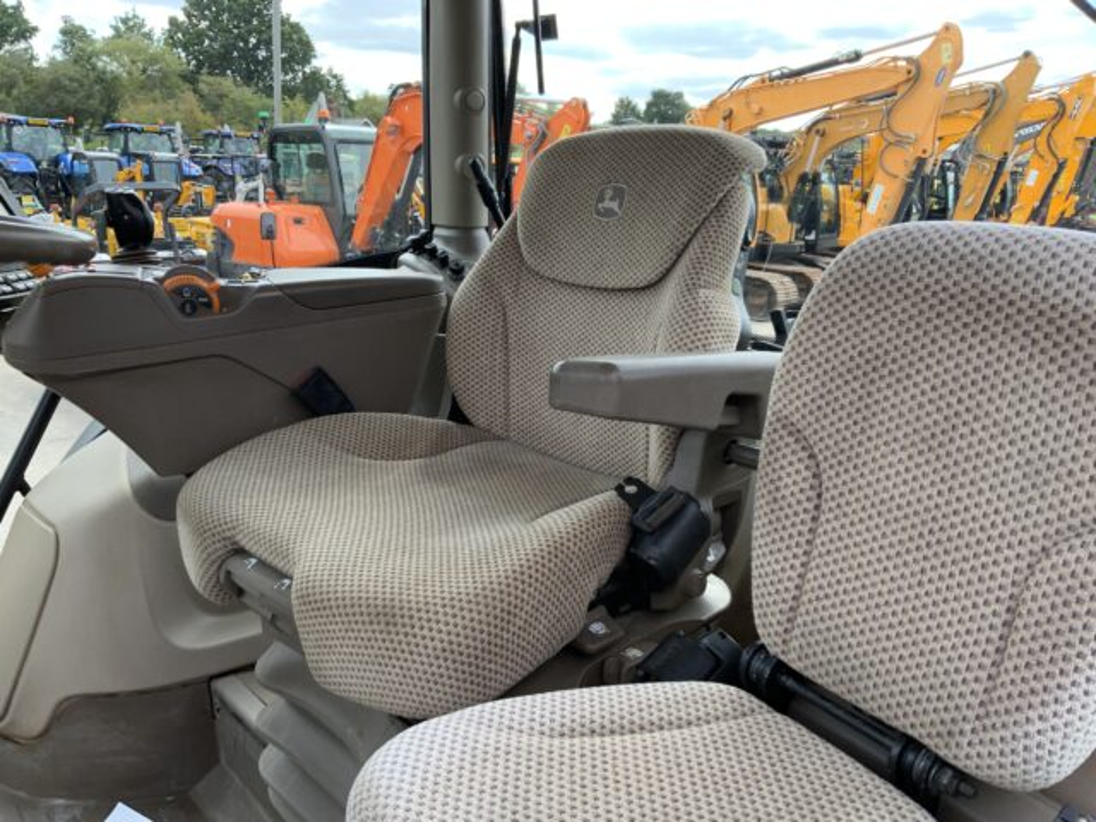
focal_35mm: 29
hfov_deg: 61.7
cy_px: 411
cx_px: 548
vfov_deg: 48.2
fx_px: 918
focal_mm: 3
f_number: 1.8
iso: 16
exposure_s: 1/238
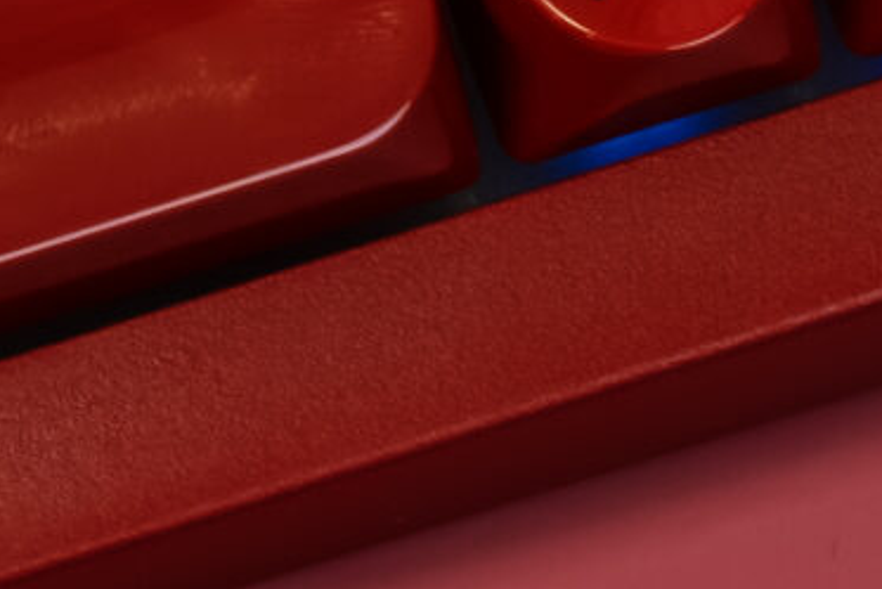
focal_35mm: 721
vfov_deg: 1.9
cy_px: -96
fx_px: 17670
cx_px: -2043
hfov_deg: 2.8
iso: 640
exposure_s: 1/125
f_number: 8
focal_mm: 70
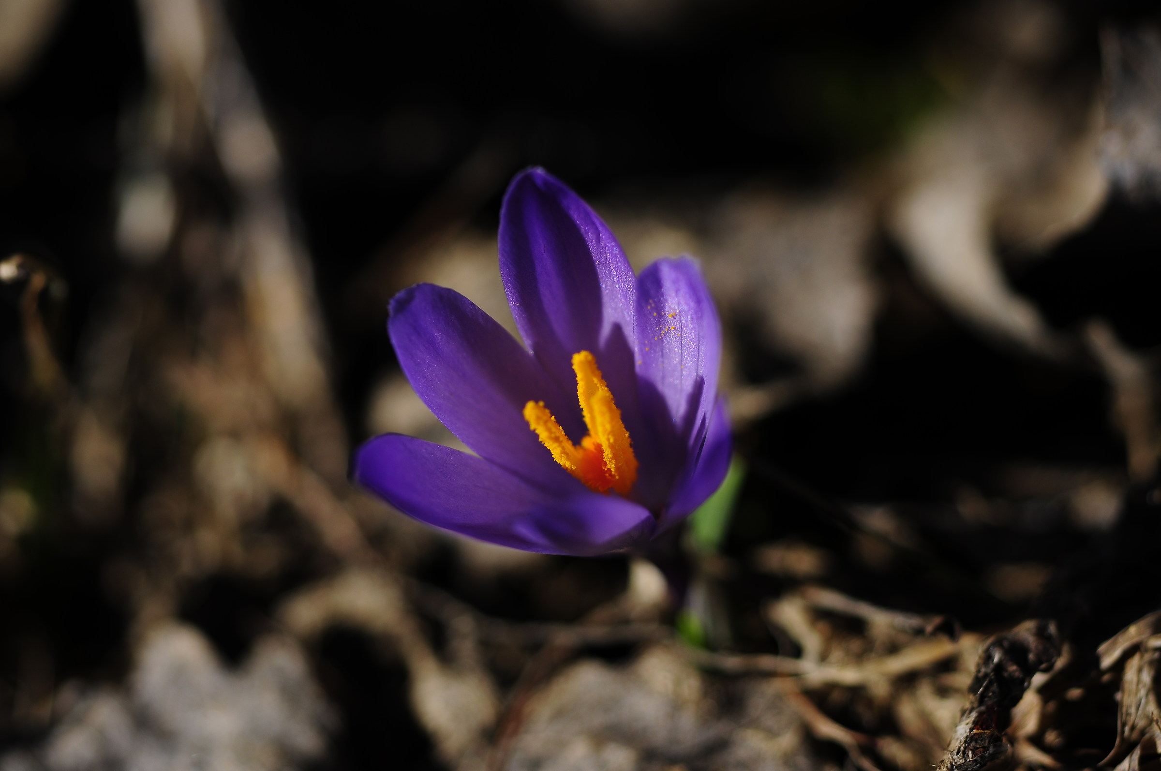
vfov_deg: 10.7
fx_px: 4107
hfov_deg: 16.1
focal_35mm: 128
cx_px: 580
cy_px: 386
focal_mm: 85
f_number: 2
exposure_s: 1/2000
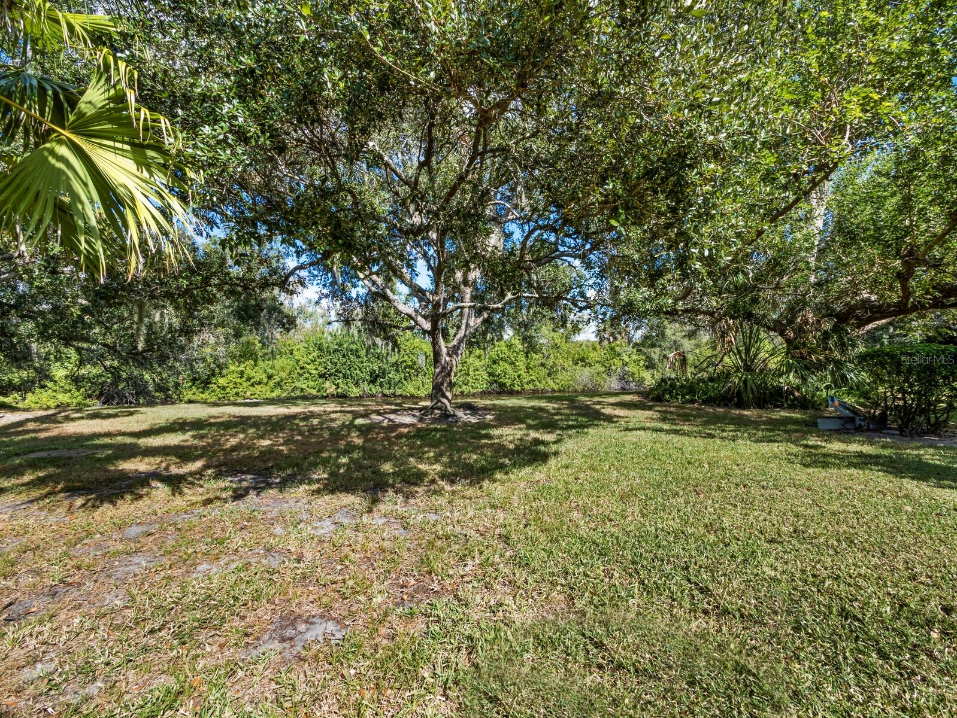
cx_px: 478
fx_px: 387
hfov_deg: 102.0
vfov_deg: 85.7
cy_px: 359
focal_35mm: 14
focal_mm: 7
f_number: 10
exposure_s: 1/160
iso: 250
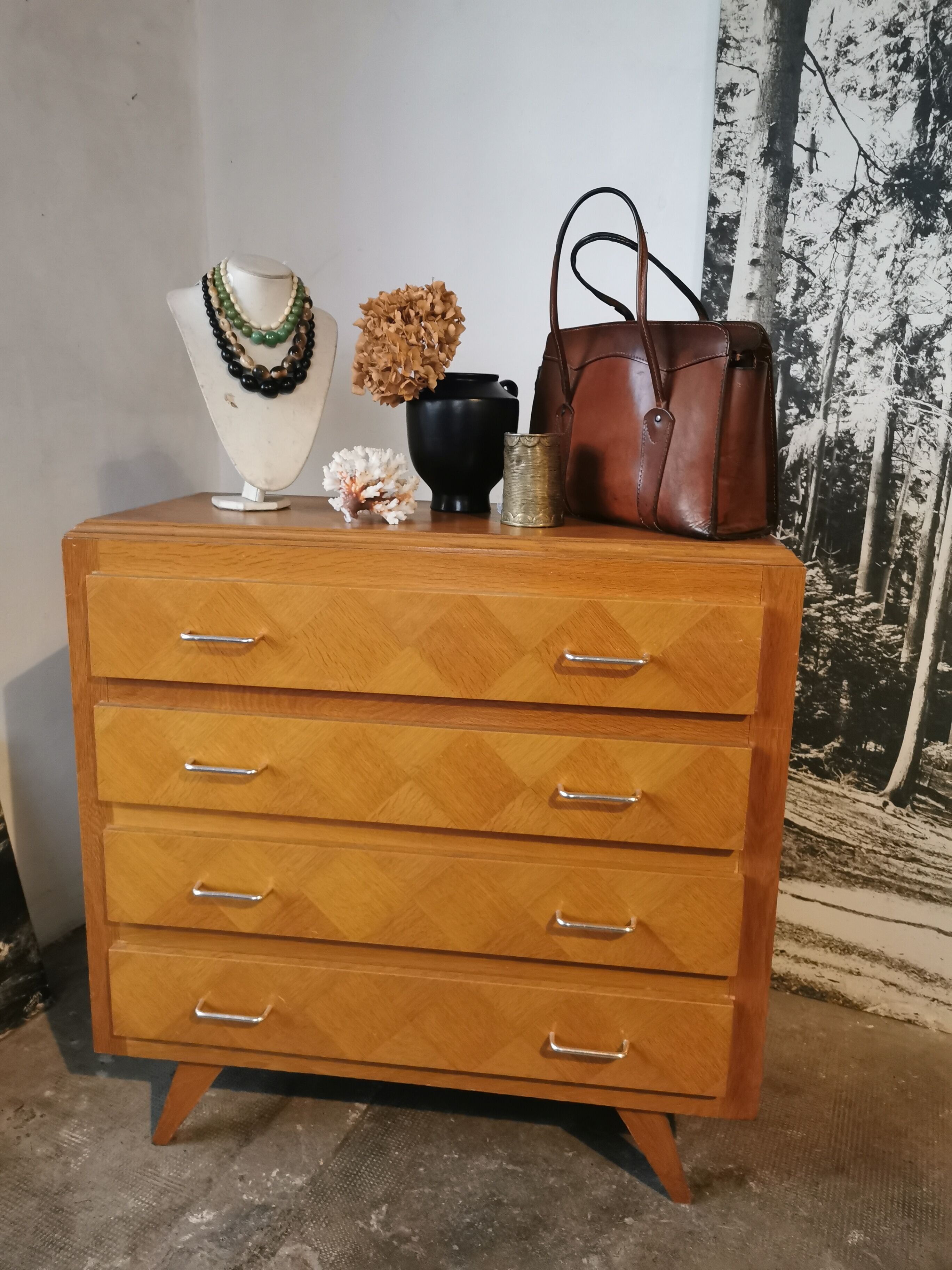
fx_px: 990
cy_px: 635
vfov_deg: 65.3
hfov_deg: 51.4
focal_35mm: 27
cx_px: 476
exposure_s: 1/30
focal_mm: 5.56
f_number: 1.6
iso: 640
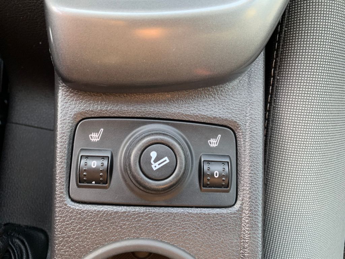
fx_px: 259
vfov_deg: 53.1
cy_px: 130
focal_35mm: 26
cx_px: 172
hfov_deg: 67.3
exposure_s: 1/60
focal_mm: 4.25
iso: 125
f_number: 1.8
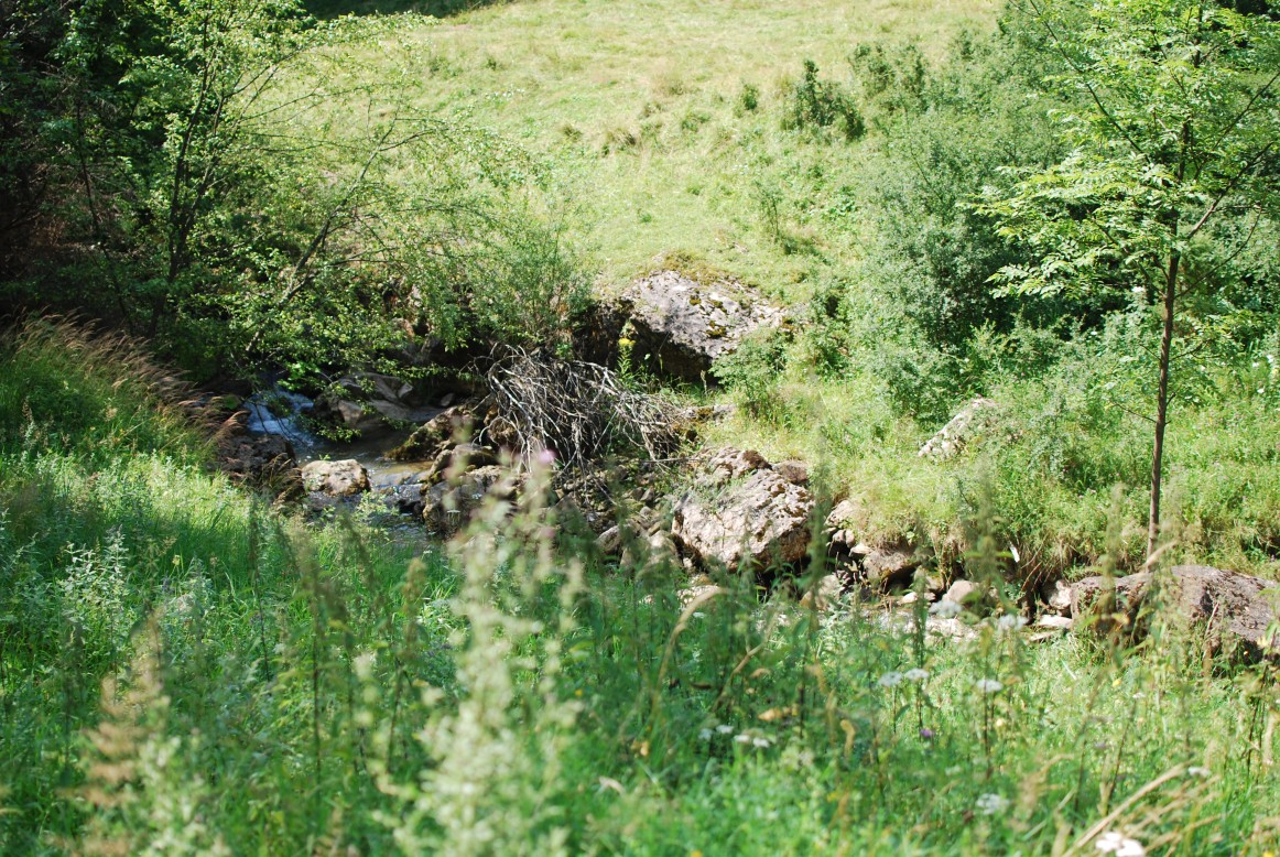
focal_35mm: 52
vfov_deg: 25.8
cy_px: 428
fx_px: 1869
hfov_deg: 37.8
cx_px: 640
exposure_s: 1/640
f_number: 2.8
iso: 100
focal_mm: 35
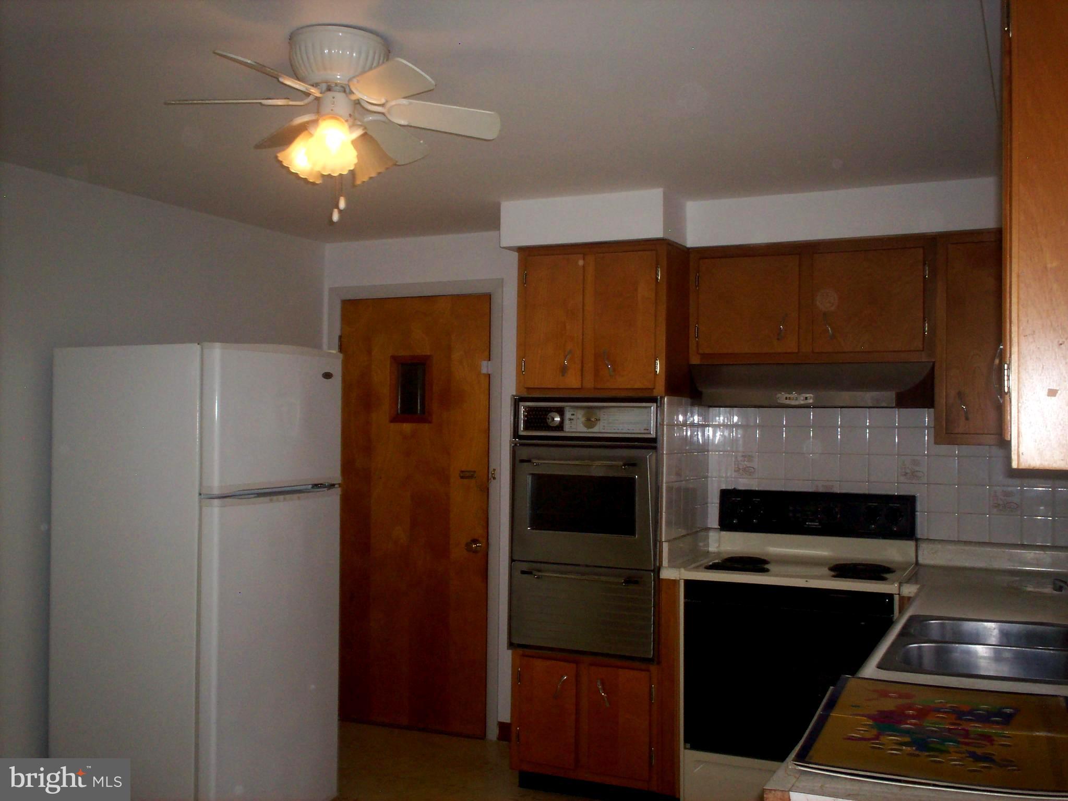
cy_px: 400
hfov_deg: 51.3
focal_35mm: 36
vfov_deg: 39.7
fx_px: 1111
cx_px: 534
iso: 140
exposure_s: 1/60
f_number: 4.5
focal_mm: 6
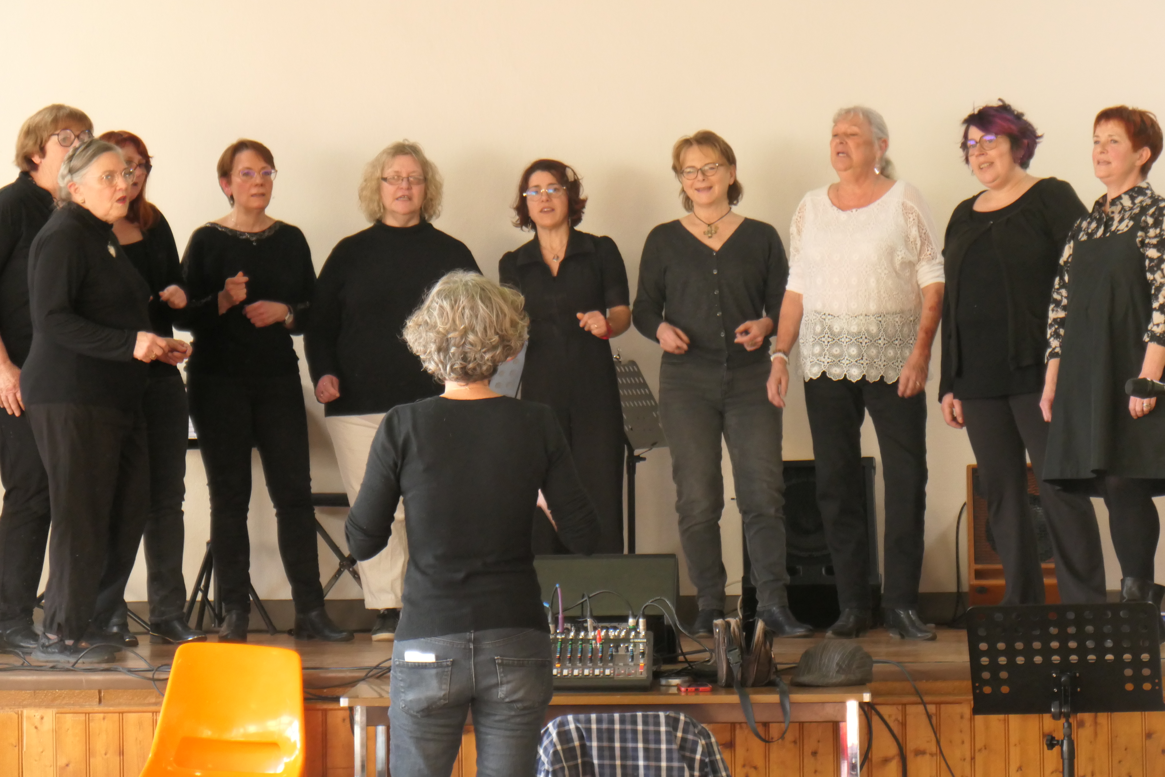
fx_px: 3818
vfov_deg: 11.6
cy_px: 388
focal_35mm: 118
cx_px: 582
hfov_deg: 17.3
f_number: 5.5
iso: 1600
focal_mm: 43.1
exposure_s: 1/30
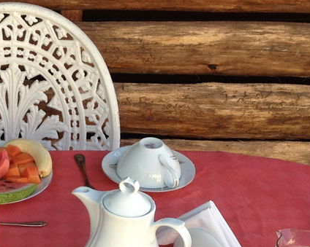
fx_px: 1183
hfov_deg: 14.7
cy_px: 267
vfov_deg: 11.8
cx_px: 15
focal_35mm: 129
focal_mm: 4.28
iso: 50
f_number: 2.4
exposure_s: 1/241
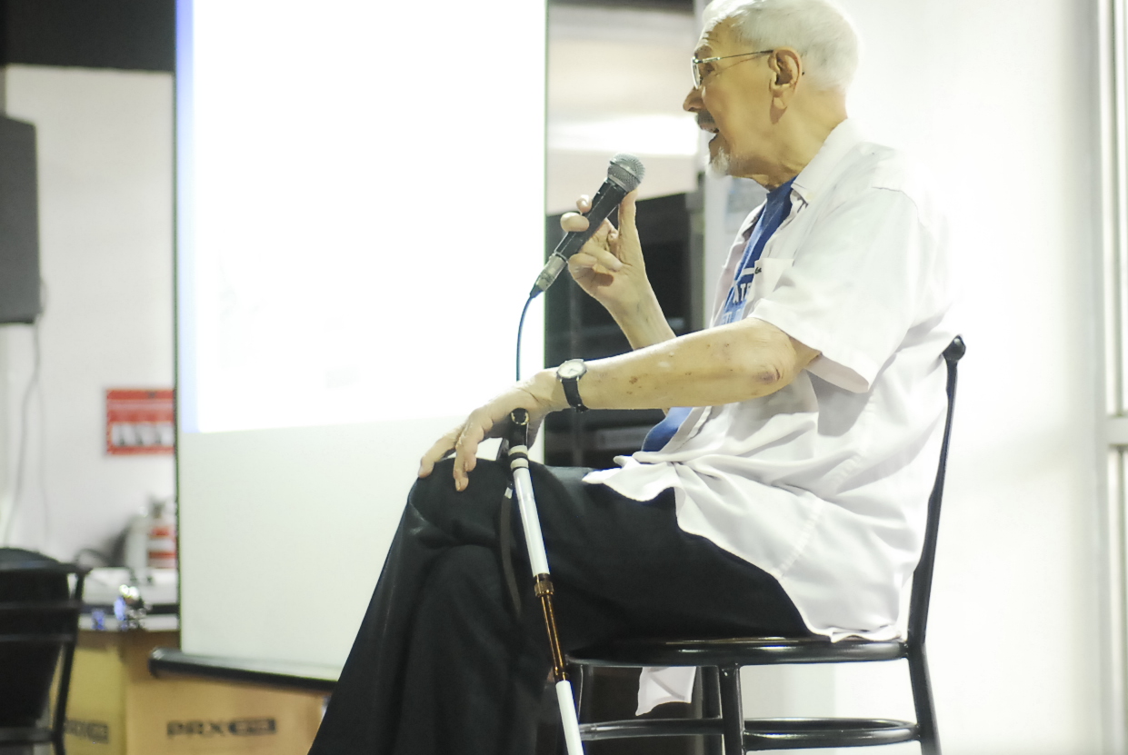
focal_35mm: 117
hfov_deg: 17.4
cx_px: 785
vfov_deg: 11.7
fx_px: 3671
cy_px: 196
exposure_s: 1/250
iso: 1000
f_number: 2
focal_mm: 50
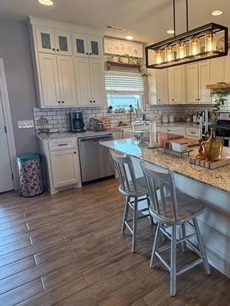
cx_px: 184
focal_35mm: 25
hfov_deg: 51.5
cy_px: 136
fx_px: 221
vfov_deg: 69.1
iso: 200
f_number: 2.2
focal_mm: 2.22
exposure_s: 1/120
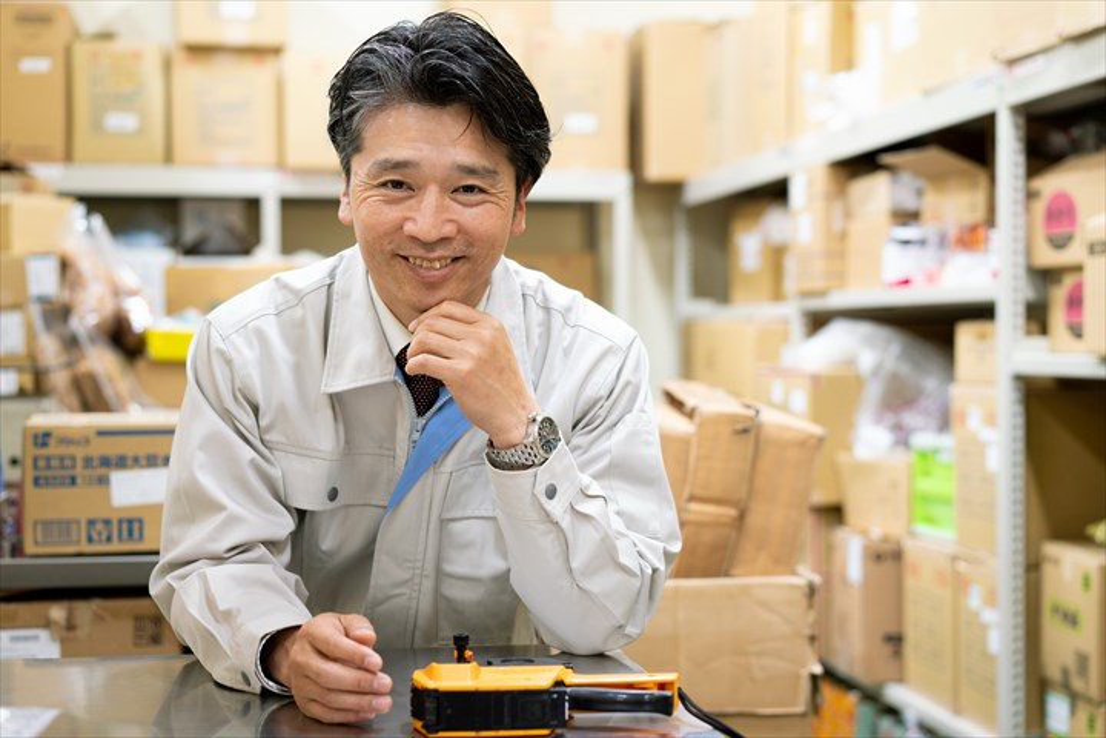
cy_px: 369
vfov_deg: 24.6
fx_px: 1690
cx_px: 553
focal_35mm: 55
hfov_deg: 36.2
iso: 320
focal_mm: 55
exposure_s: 1/60
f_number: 2.8
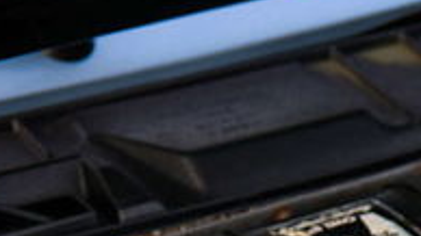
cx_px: 562
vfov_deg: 7.0
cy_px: 537
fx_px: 1853
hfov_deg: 12.5
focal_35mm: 166
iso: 320
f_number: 2.8
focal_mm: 40
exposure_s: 1/1600
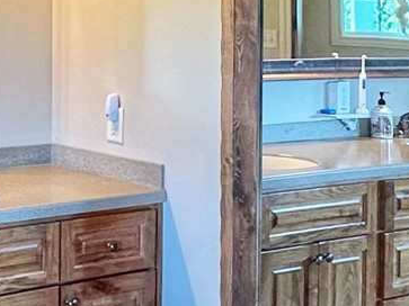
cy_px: 58
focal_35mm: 79
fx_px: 933
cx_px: -152
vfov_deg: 18.5
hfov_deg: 21.8
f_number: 2.2
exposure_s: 1/60
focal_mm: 2.22
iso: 200
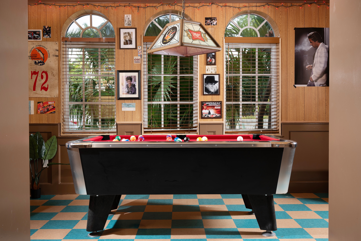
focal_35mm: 36
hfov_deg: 53.1
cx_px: 180
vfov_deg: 36.9
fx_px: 361
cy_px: 120
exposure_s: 1/80
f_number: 8
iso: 160
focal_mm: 36
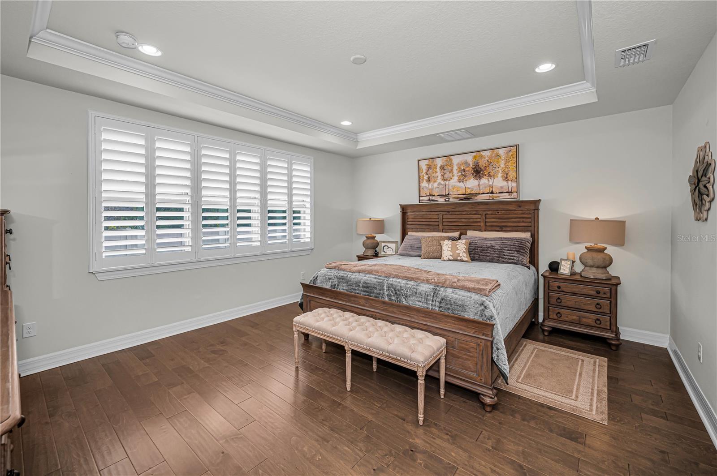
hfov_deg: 104.3
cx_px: 358
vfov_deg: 81.1
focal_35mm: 14
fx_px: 279
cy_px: 238
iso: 250
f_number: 8
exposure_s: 1/50
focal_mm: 14
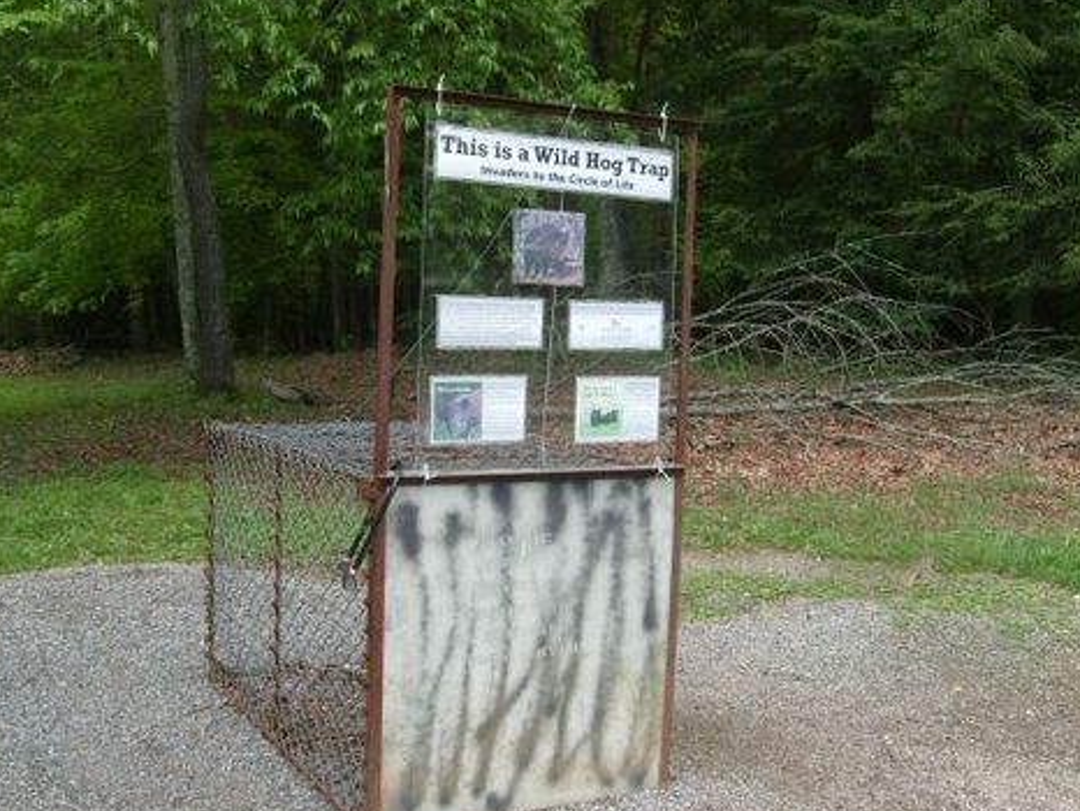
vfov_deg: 36.0
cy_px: 415
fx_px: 1249
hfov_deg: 46.7
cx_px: 483
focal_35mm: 40
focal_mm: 5.8
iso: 80
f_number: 2.8
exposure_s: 1/125
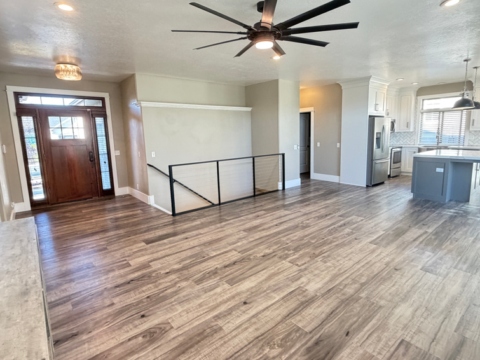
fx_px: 263
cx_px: 252
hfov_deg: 84.6
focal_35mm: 19
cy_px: 172
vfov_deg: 68.6
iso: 640
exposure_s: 1/60
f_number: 2.2
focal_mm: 2.22
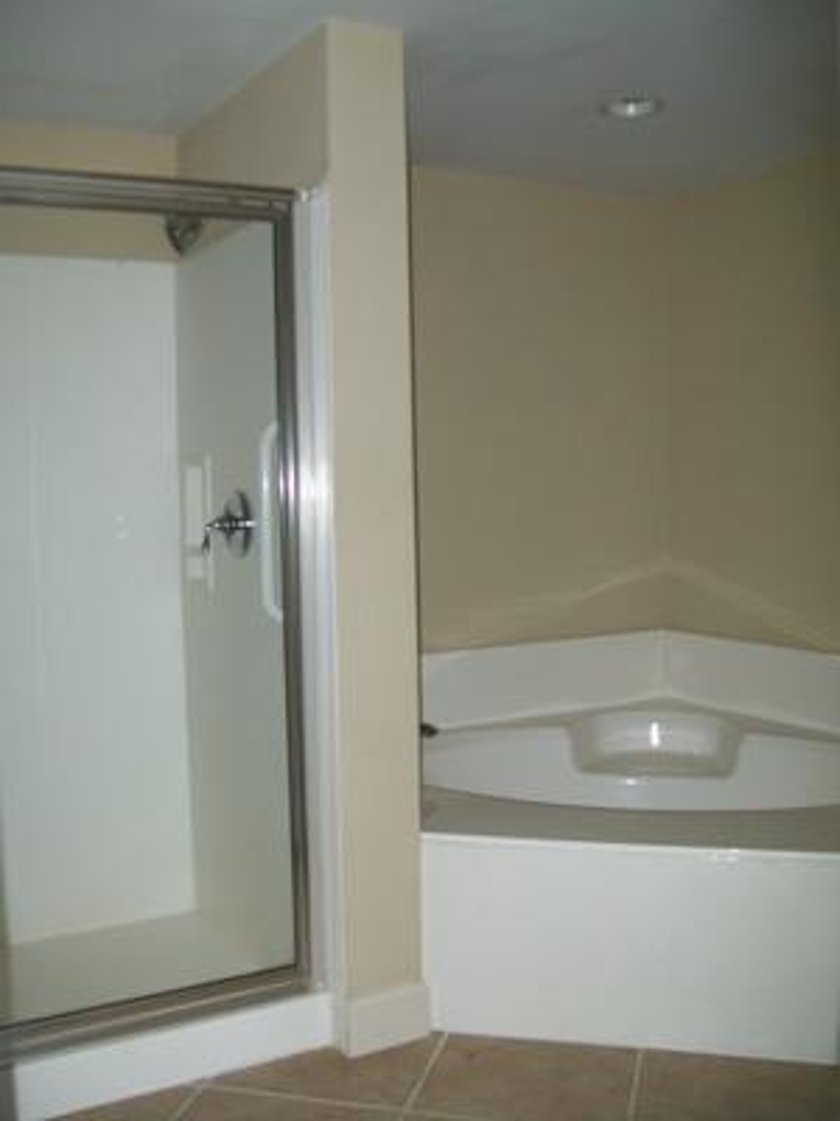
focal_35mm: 36
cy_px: 560
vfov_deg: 51.4
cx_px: 420
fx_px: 1165
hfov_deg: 39.7
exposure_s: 1/60
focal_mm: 6
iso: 64
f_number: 2.7
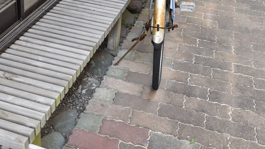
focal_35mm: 52
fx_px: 365
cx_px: 66
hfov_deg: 38.8
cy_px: 37
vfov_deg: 22.8
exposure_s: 1/125
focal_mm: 31
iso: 400
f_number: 5.6
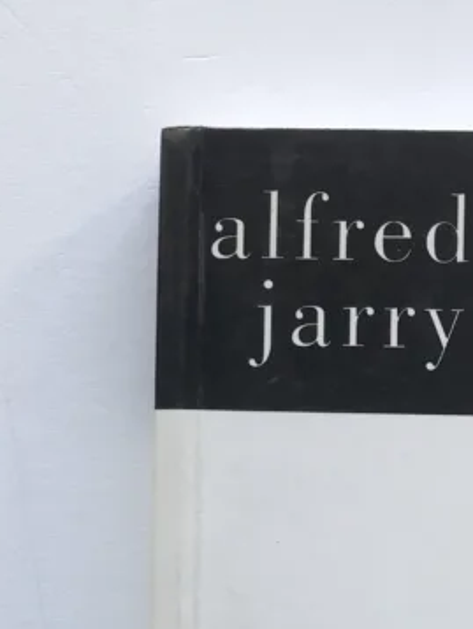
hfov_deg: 18.0
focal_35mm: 80
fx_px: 1456
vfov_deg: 23.1
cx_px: 478
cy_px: 673
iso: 32
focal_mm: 3.99
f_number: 1.8
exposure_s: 1/100
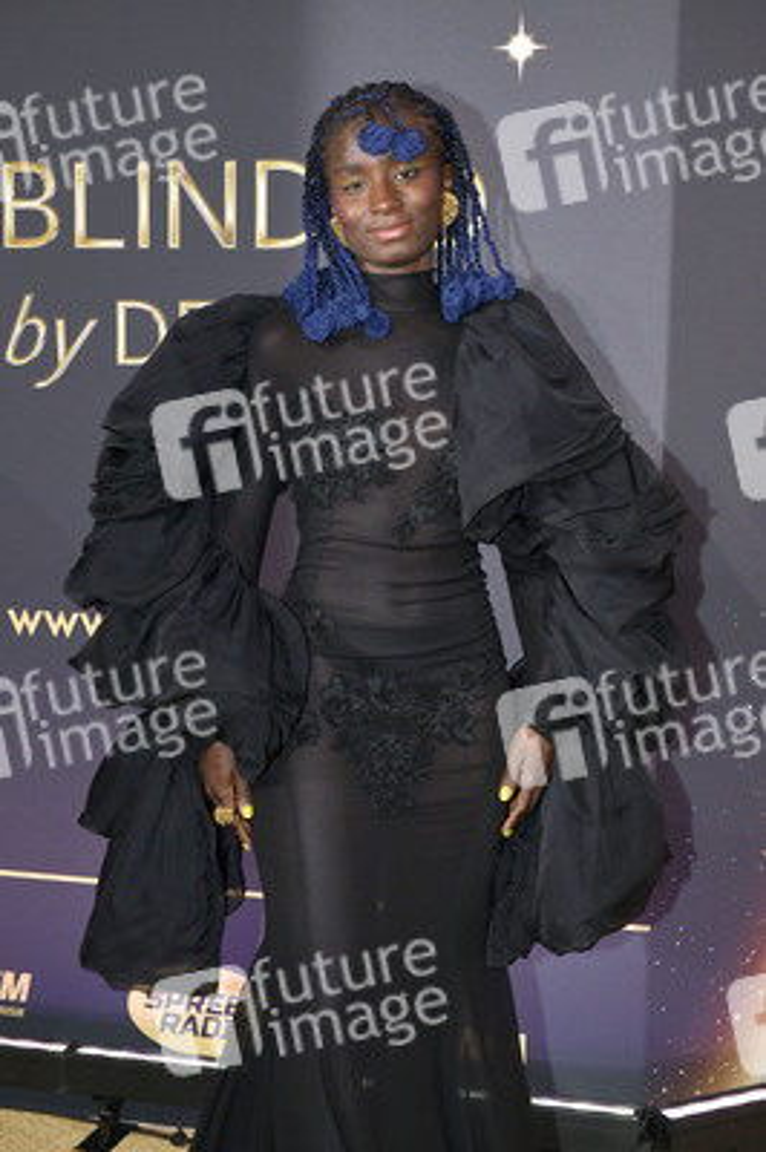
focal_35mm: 56
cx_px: 383
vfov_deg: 35.7
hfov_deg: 24.2
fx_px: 1790
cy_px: 576
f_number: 6.3
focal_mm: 56
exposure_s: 1/250
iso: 1250
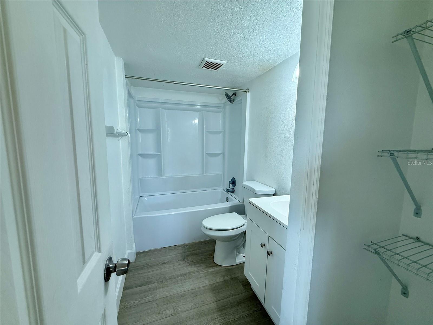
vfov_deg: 85.7
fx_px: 175
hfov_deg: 102.1
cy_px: 162
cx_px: 216
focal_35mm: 14
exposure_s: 1/101
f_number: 2.2
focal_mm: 2.22
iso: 250
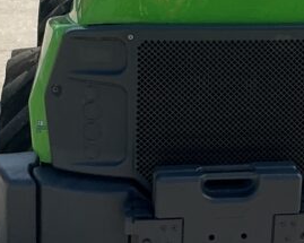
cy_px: -25
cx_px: 293
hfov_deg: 18.1
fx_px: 935
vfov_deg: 14.5
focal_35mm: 104
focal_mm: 3
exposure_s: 1/1730
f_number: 1.8
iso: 25
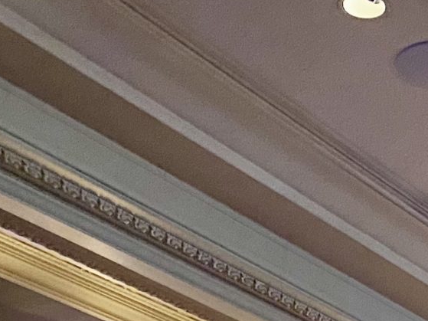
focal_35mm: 119
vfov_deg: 10.9
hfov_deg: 15.8
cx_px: 546
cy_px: 729
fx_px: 1471
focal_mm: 4.25
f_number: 1.8
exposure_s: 1/30
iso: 800
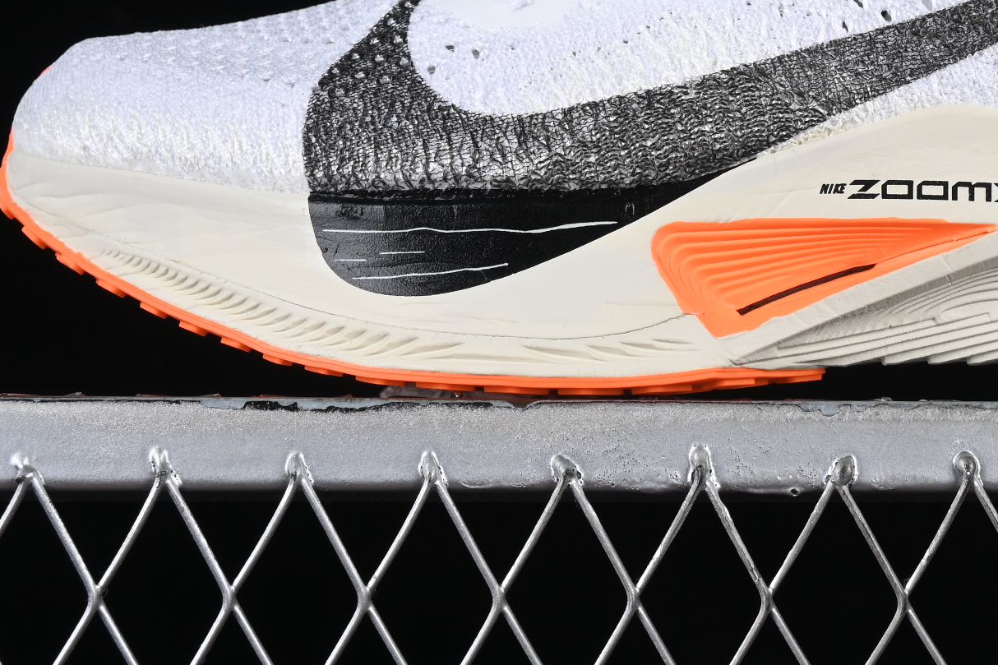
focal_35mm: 172
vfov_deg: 7.9
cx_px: 805
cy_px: -55
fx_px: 4767
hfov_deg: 11.9
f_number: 9
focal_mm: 50
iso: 160
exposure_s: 1/80
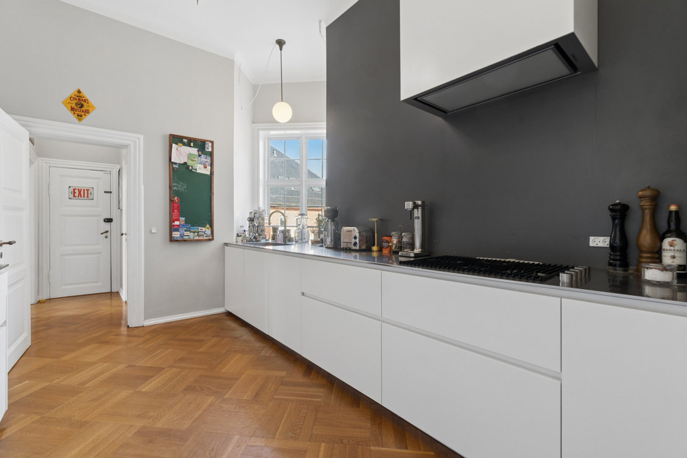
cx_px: 344
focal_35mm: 15
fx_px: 286
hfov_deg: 100.4
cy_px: 229
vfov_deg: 77.3
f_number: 8
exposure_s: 1/20
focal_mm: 10
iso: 500
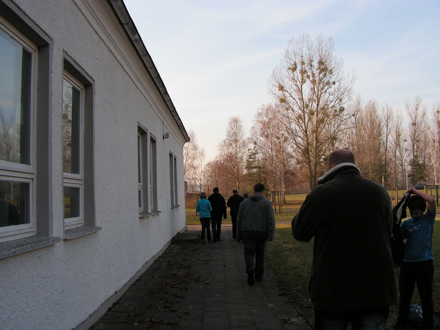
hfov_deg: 51.4
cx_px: 220
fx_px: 458
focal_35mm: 36
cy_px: 165
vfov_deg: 39.7
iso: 64
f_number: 3.2
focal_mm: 6
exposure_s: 1/400
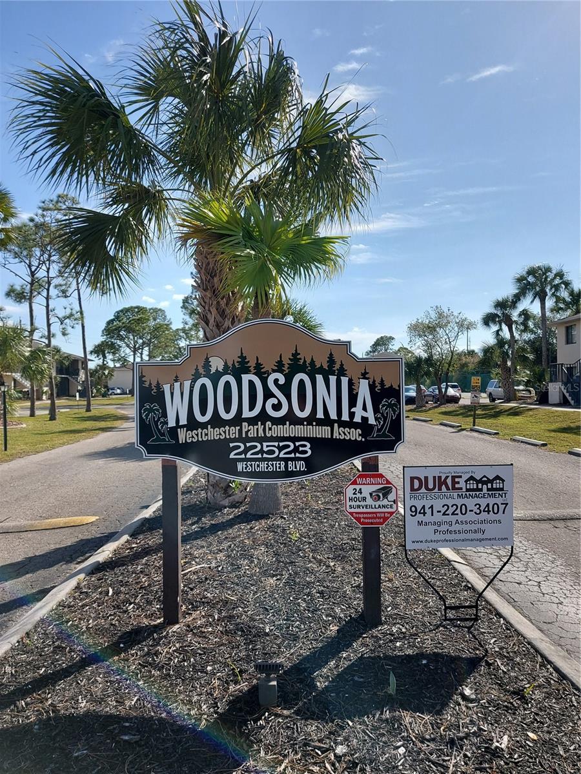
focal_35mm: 25
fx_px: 559
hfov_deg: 54.9
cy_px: 387
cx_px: 290
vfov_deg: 69.4
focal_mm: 4.6
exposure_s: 1/1660
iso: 50
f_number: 2
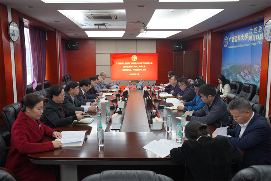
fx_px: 233
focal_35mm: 31
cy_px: 90
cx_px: 136
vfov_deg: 42.3
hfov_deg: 60.3
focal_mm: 31
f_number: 5.6
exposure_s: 1/80
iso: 2500
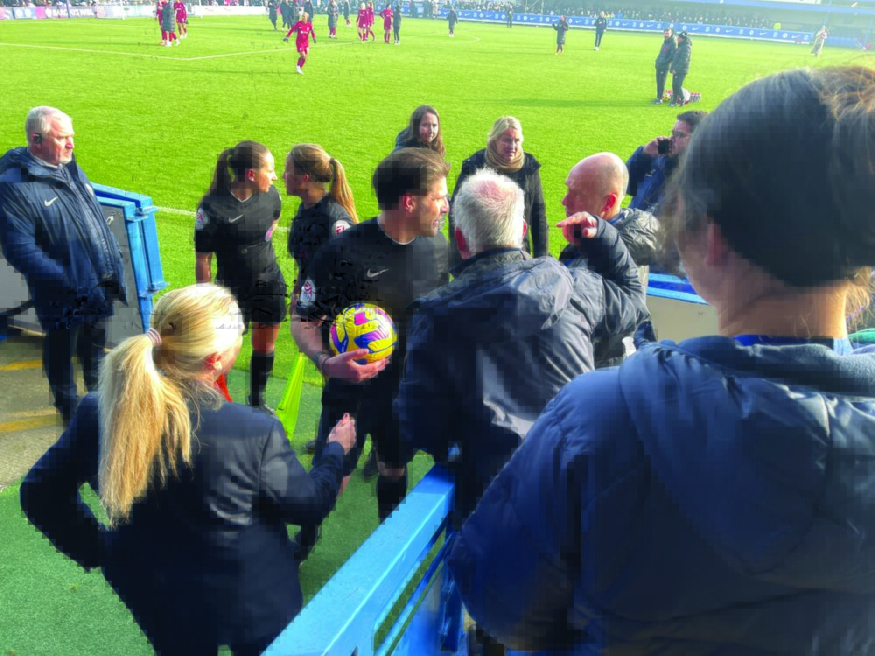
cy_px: 328
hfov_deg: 67.3
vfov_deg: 53.1
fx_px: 657
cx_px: 438
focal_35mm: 26
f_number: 1.6
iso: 32
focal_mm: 5.1
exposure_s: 1/374
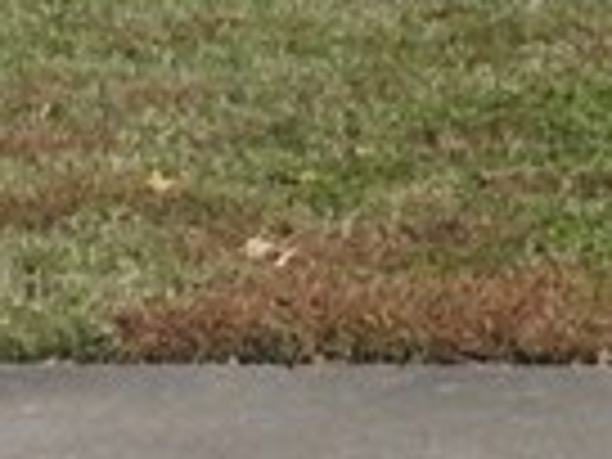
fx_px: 5993
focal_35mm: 339
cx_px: 621
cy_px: -1089
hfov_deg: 5.8
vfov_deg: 4.2
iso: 400
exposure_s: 1/2000
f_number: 6.3
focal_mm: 8.1
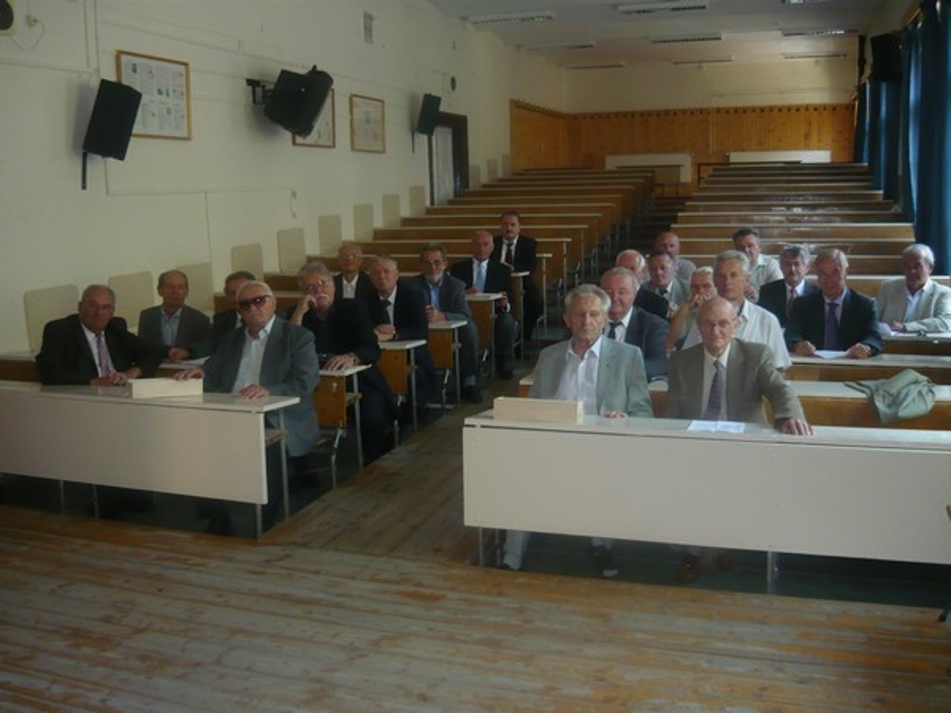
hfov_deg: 55.4
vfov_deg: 42.9
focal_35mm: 33
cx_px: 476
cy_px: 356
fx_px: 907
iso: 250
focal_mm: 5.5
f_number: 2.8
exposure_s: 1/30
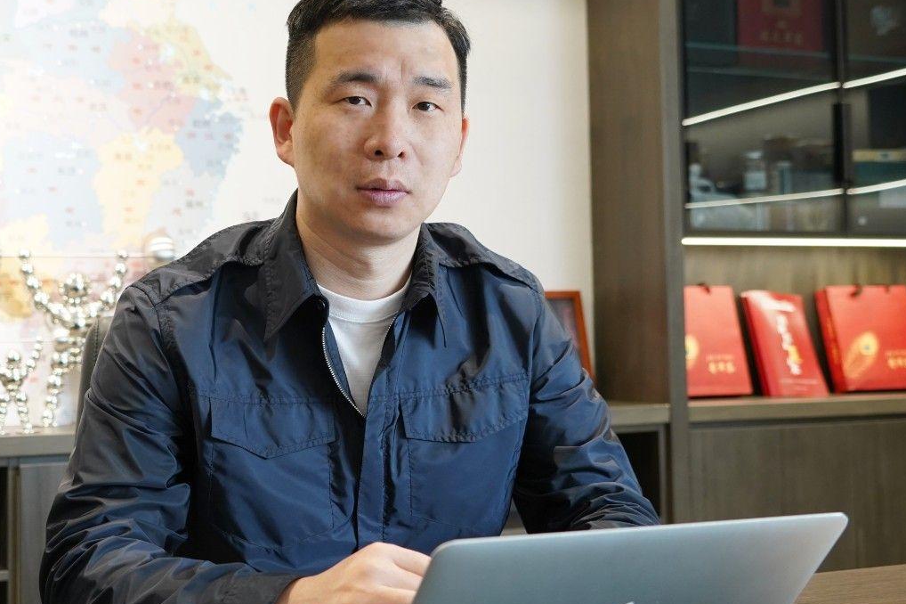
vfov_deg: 24.6
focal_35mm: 55
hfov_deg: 36.1
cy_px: 265
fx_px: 1384
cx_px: 356
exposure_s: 1/60
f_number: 4.5
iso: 1250
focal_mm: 35
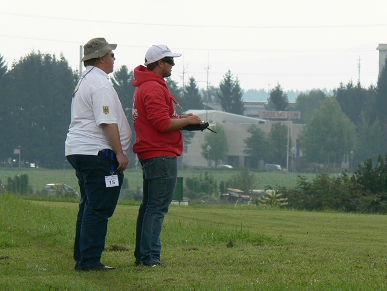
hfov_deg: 3.6
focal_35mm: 546
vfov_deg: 2.7
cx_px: 194
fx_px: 6104
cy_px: 146
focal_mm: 72.5
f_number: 5.6
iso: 80
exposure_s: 1/200
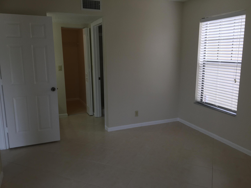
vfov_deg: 48.2
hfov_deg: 61.7
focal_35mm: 29
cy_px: 94
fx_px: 210
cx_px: 126
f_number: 2.2
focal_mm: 4.15
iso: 32
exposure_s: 1/120
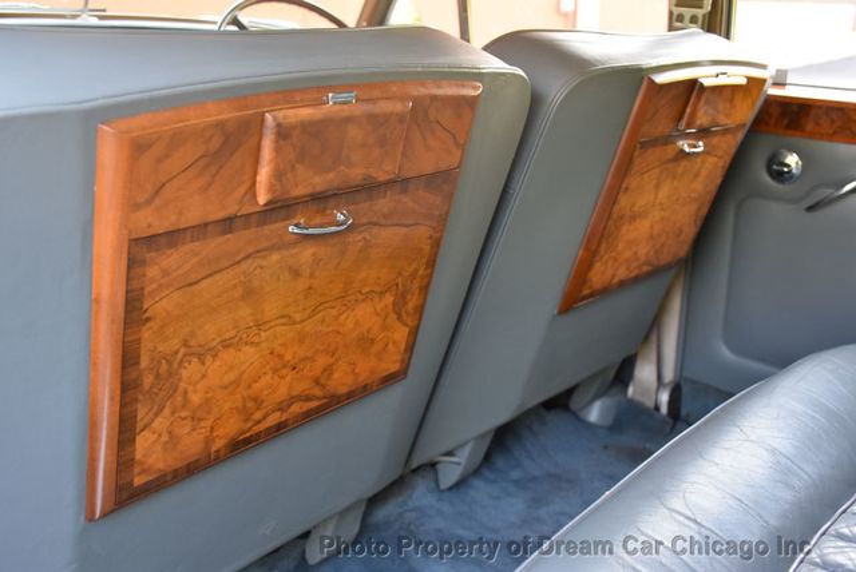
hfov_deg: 55.1
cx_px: 428
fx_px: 821
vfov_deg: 38.4
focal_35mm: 34
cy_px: 286
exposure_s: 1/80
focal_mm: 23
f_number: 4.5
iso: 800
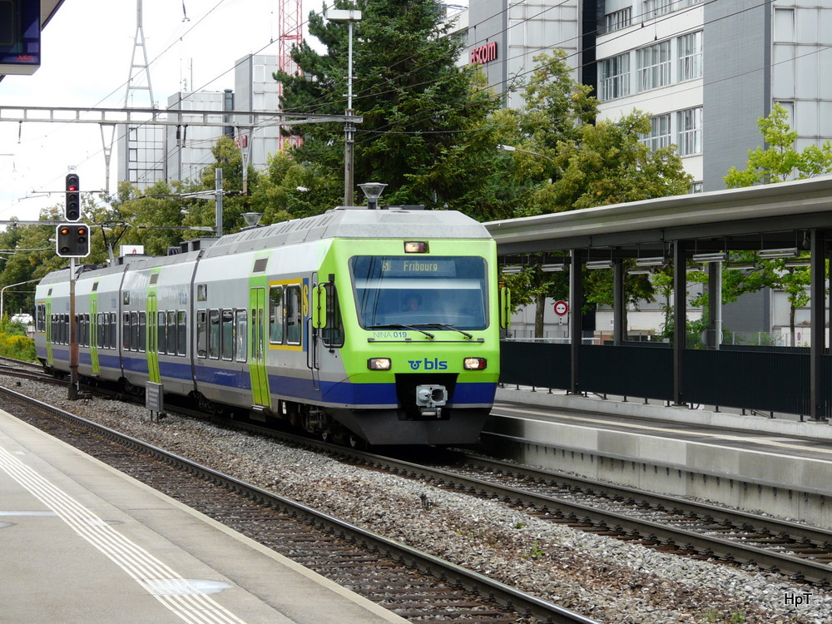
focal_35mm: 101
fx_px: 2428
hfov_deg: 19.4
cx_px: 416
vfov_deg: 14.6
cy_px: 312
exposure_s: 1/250
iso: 100
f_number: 4.5
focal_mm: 16.6
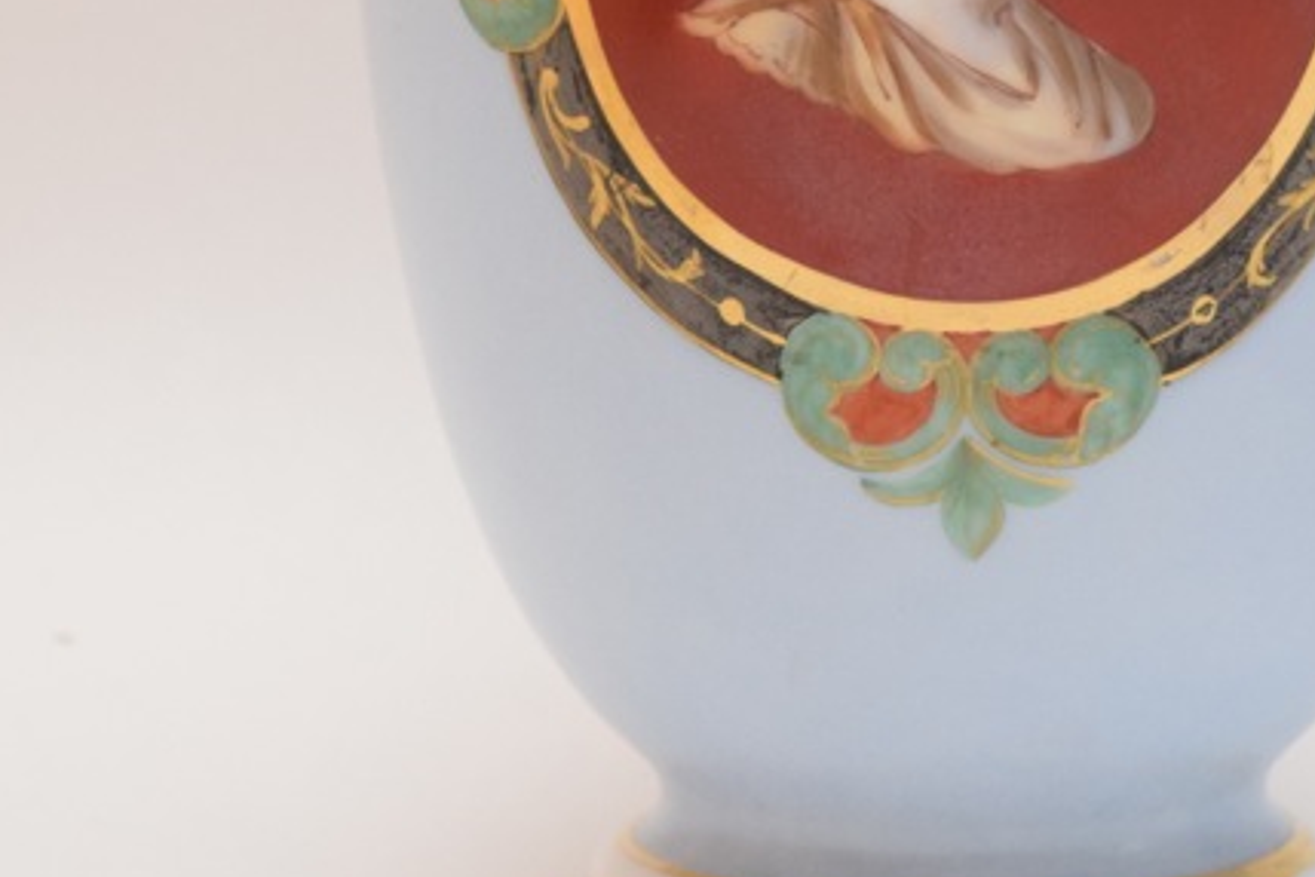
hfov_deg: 10.7
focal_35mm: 192
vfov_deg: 7.1
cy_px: -20
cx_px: 953
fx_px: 7019
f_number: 5.6
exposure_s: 1/60
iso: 2000
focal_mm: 55
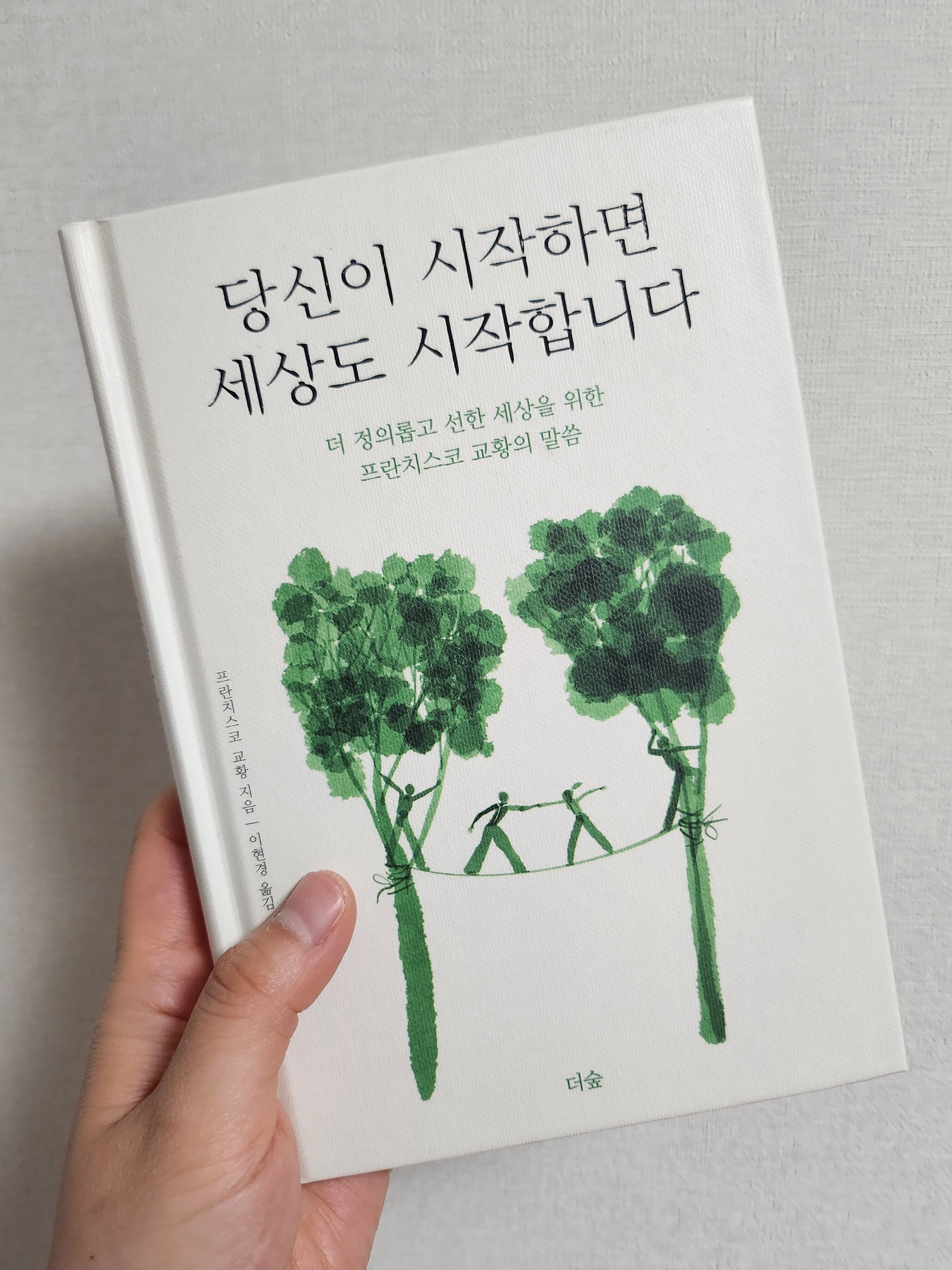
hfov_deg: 56.8
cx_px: 476
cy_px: 635
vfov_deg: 71.6
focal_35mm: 24
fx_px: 880
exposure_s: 1/120
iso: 640
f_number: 1.8
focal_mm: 5
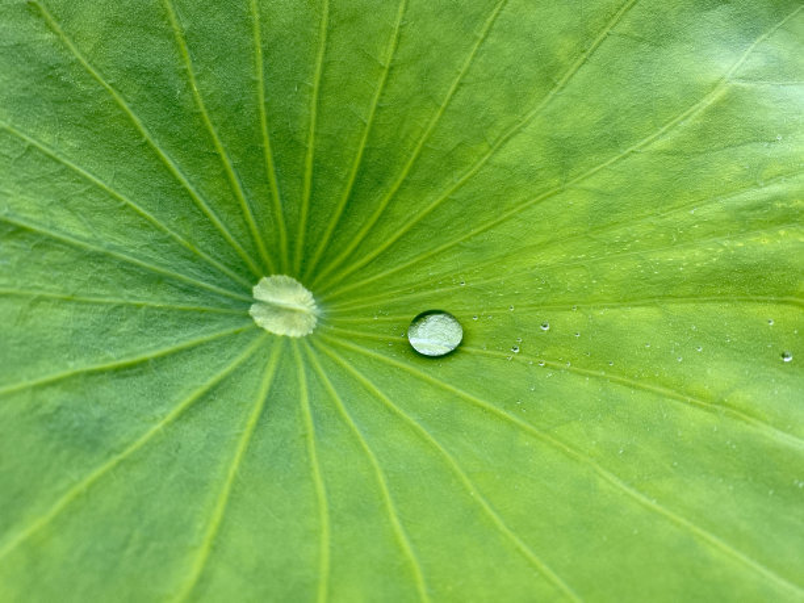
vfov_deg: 53.1
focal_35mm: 26
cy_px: 302
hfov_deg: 67.3
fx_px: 604
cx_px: 402
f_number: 1.8
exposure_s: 1/391
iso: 32
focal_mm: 4.25
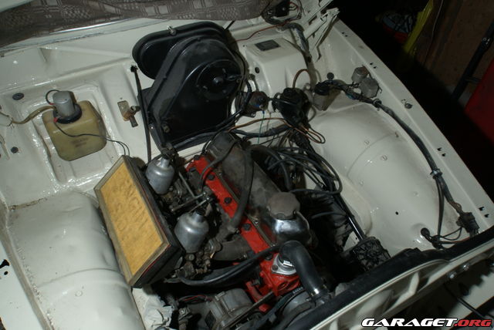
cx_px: 247
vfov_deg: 48.0
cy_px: 165
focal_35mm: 27
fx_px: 371
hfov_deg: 67.3
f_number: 10
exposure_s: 1/60
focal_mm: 18
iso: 100
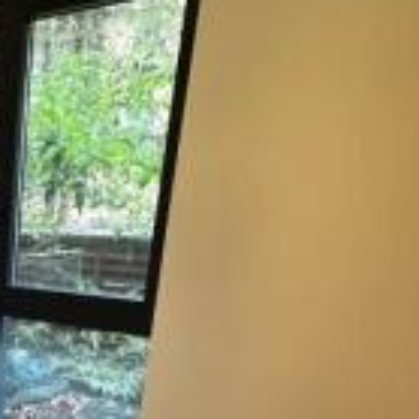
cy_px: 505
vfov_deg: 28.5
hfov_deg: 27.9
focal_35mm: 52
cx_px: -107
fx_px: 712
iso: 320
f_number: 2.2
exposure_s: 1/50
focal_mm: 2.22
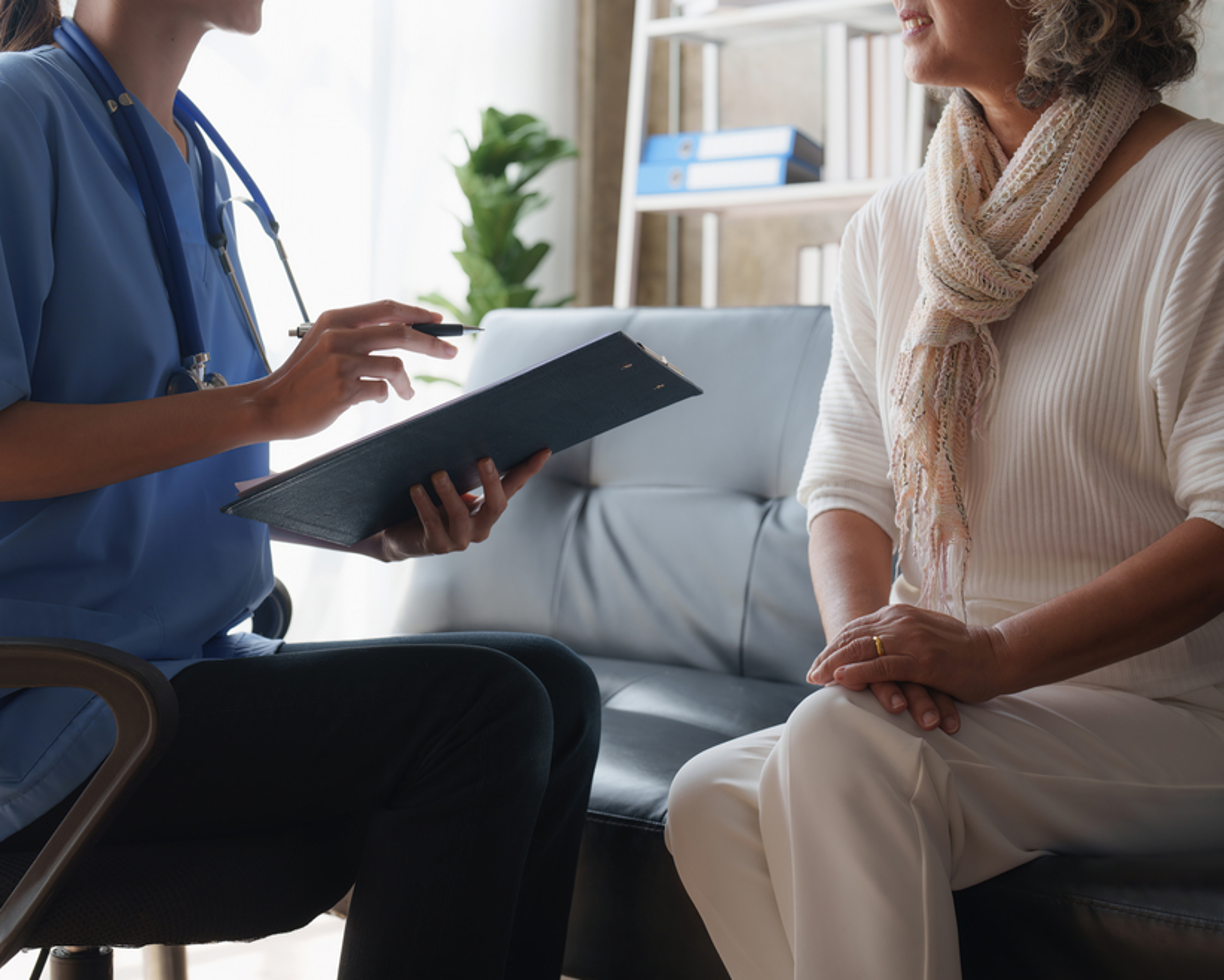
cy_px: 487
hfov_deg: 33.0
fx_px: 2066
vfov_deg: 26.7
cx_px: 608
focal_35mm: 57
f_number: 4
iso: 100
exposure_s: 1/80
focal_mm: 50
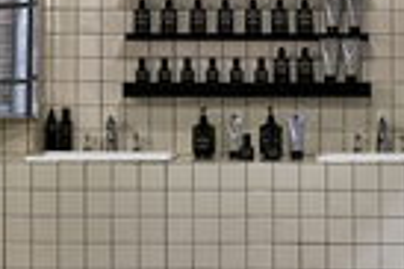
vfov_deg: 10.8
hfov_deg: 16.3
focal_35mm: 126
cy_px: 24
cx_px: 248
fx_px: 1412
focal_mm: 36
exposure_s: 1/160
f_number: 3.5
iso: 800
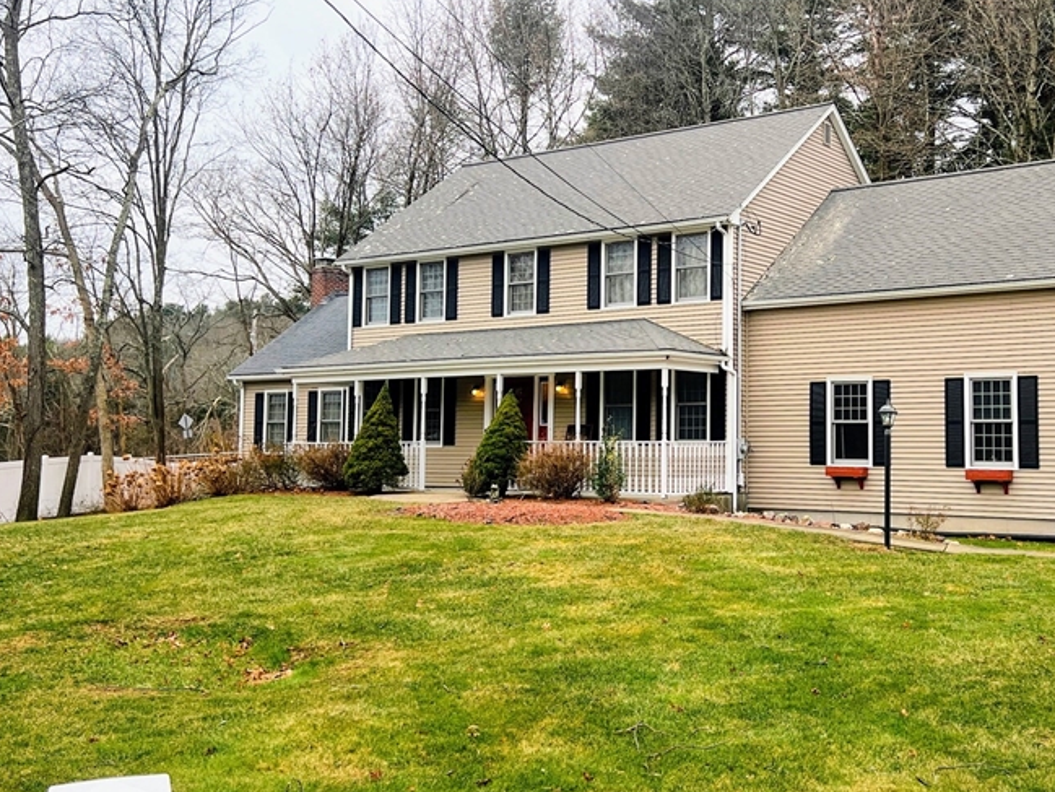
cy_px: 379
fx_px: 1250
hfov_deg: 45.2
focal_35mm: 41
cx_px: 684
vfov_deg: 35.1
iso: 50
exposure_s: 1/499
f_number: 1.5
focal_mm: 5.7
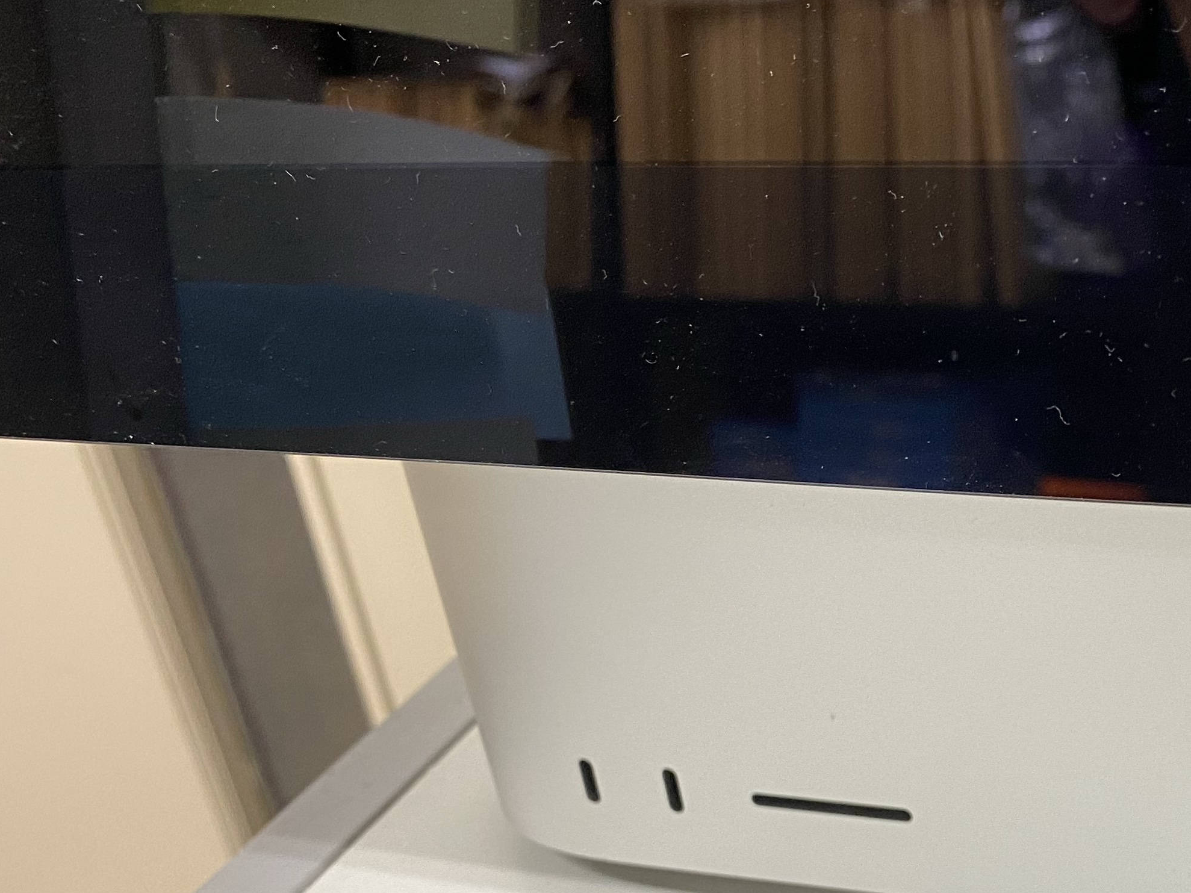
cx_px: 1057
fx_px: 1823
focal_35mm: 53
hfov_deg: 34.3
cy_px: 726
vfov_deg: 26.9
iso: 80
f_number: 1.8
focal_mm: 4.25
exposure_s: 1/50
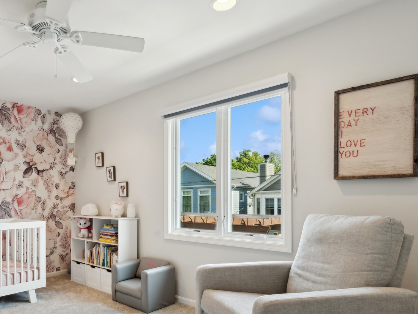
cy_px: 201
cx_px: 123
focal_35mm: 24
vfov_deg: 56.0
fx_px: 290
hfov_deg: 68.5
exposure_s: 1/25
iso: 320
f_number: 8
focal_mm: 17
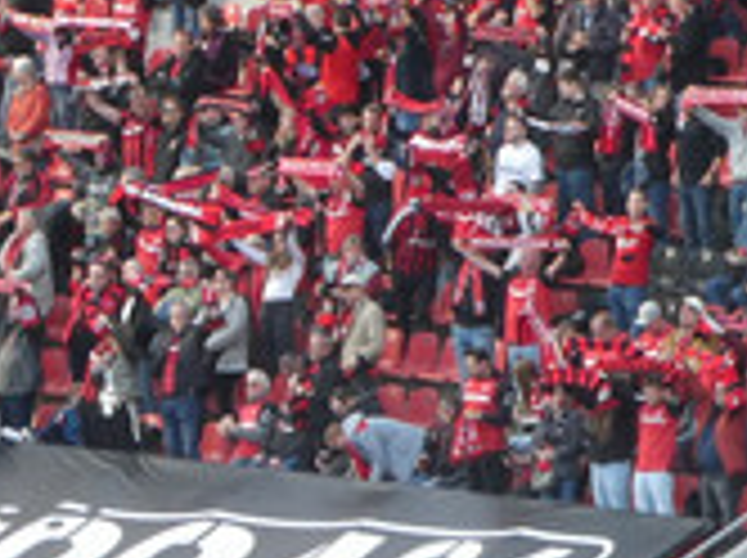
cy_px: 914
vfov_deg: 2.4
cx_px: 122
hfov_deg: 3.2
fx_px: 13317
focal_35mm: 618
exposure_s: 1/80
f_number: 5.5
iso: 200
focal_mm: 28.7
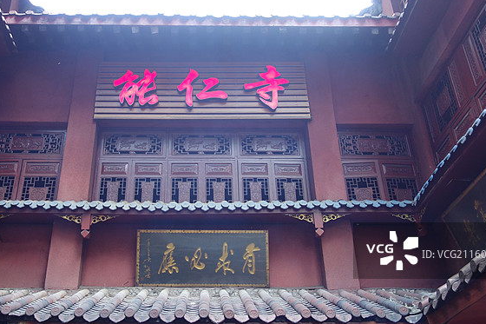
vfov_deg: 33.3
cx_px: 200
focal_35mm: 40
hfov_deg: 48.2
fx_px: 540
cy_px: 143
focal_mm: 10.4
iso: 125
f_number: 1.8
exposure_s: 1/60
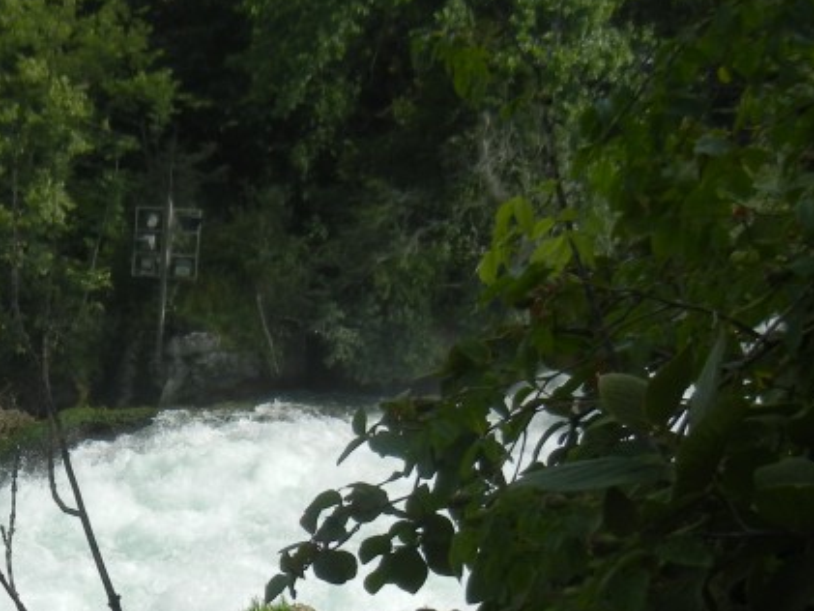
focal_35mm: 73
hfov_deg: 25.1
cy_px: 532
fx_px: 1717
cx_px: -41
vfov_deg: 19.8
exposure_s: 1/556
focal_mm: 5.4
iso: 160
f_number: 7
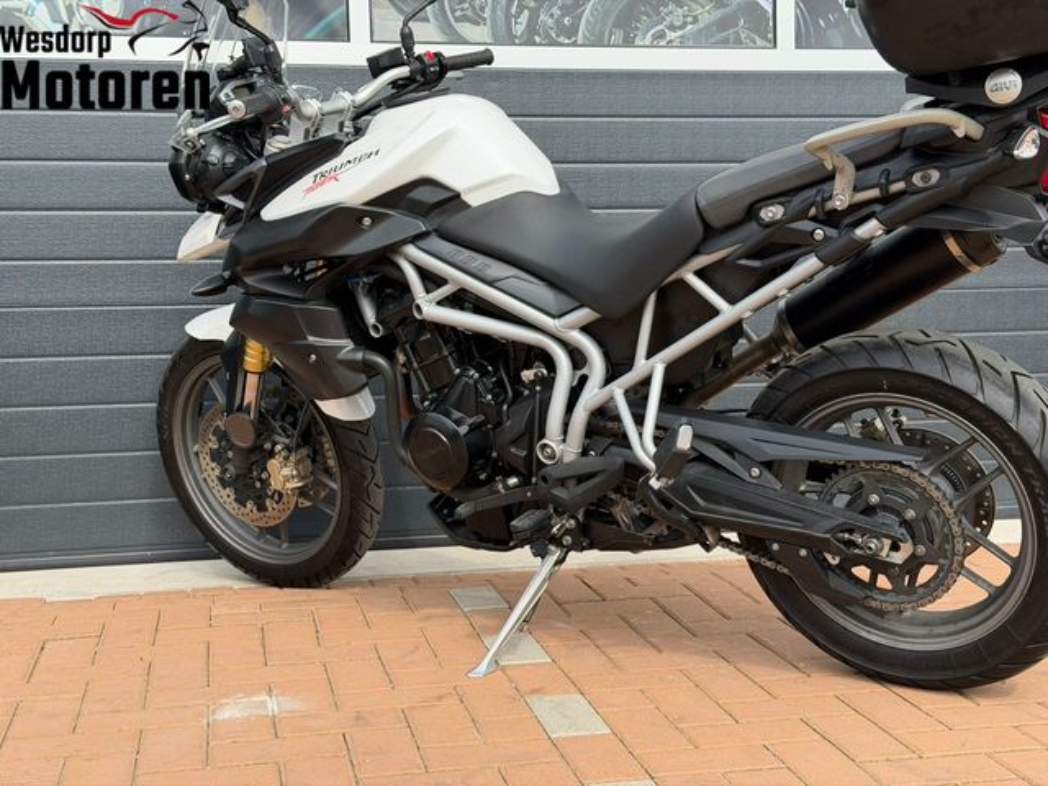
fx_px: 1453
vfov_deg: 30.3
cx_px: 524
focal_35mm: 48
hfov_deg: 39.7
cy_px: 393
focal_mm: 6.76
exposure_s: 1/1484
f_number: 1.78
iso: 100
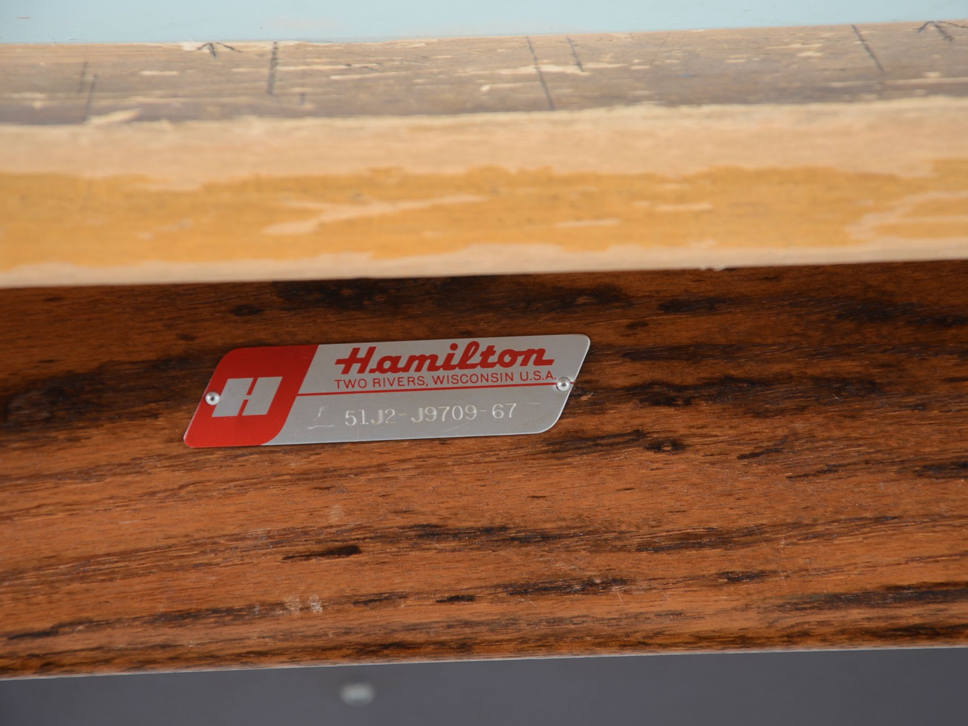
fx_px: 4797
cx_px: 515
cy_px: 363
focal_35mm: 172
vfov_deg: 8.7
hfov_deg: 11.5
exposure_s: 1/100
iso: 160
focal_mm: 105
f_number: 6.3
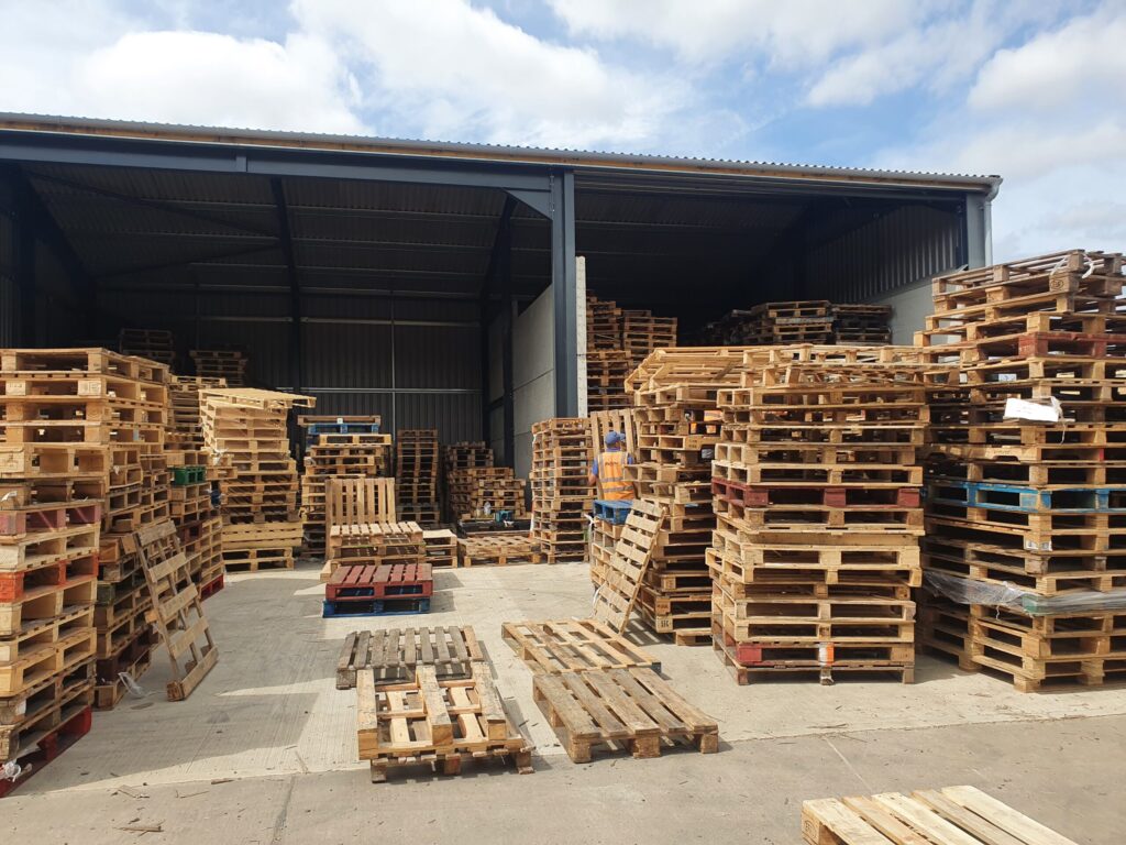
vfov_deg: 53.1
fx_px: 846
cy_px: 422
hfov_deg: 67.3
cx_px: 563
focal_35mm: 26
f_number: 2.4
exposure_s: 1/1392
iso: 50
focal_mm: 4.32
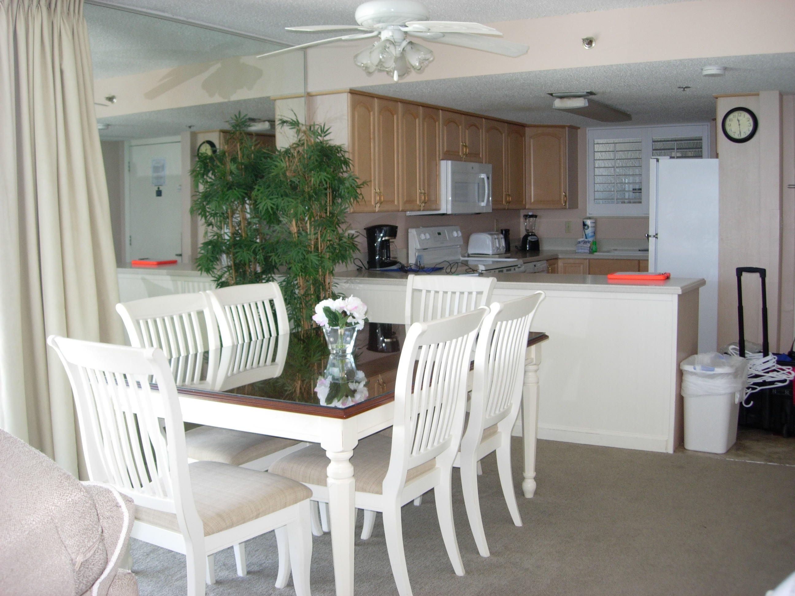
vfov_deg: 37.7
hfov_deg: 49.0
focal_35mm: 38
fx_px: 873
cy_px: 298
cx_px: 398
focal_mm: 7.8
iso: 79
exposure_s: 1/33.9
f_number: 2.8
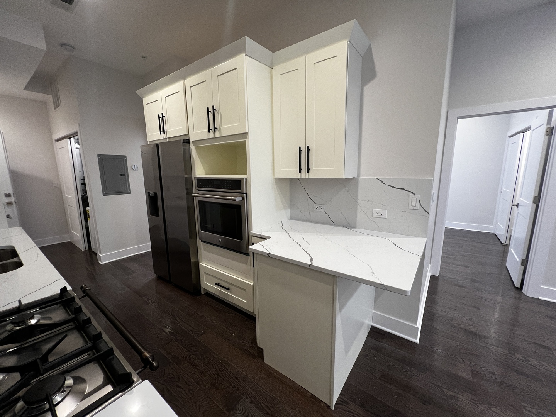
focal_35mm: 13
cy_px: 208
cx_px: 278
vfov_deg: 89.9
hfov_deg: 106.2
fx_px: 209
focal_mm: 1.57
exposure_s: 1/60
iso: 200
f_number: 1.8
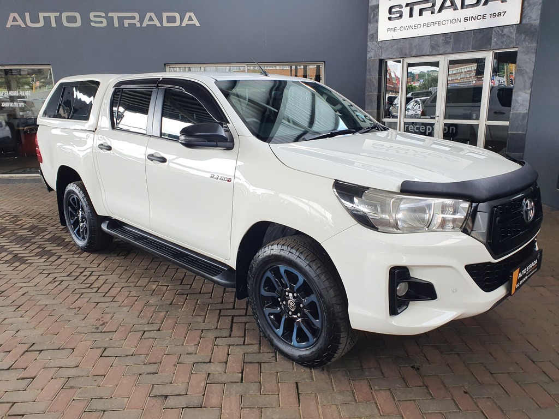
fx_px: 420
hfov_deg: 67.3
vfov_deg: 53.1
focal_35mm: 26
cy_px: 210
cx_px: 280
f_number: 2.4
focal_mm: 4.32
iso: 50
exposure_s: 1/137
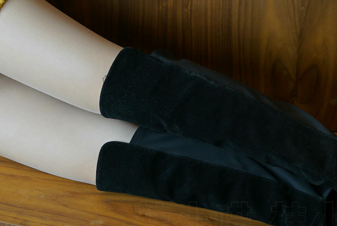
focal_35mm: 123
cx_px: 155
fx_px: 1152
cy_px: 143
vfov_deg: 11.2
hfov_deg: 16.6
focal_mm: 50
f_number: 2.8
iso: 160
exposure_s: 1/60
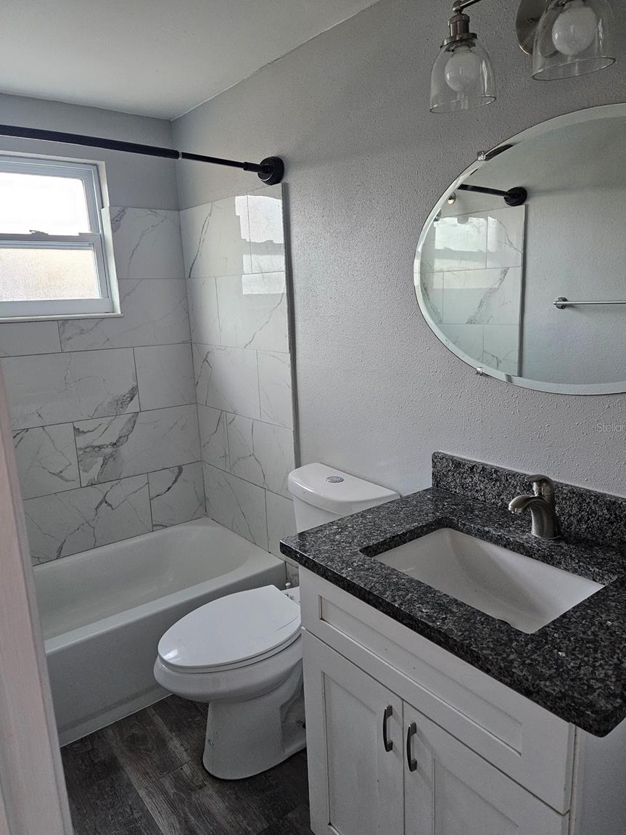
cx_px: 321
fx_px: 578
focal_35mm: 24
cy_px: 427
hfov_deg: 56.8
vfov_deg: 71.6
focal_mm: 5.4
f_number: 1.8
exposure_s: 1/240
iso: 640
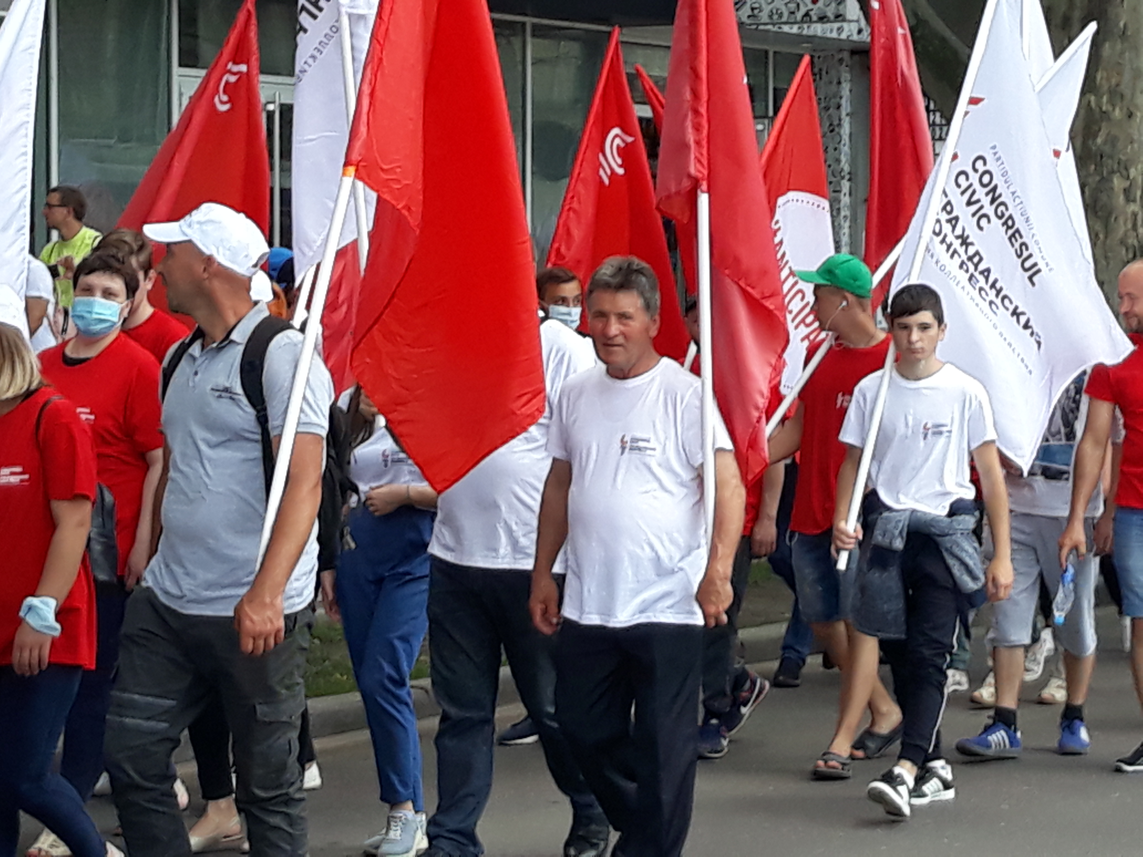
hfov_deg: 65.3
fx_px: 892
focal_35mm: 27
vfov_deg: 51.4
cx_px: 572
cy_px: 428
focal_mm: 3.71
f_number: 1.7
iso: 40
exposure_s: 1/266
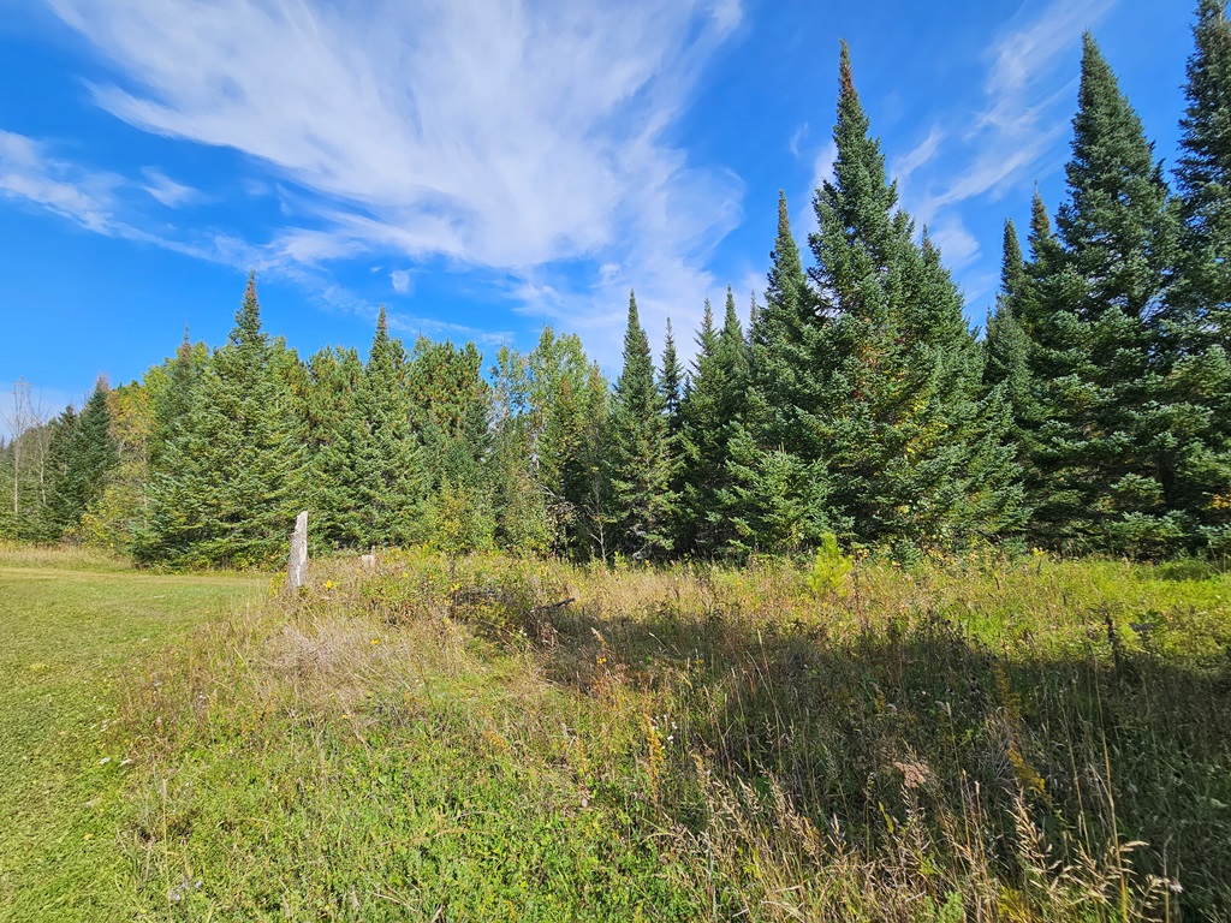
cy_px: 462
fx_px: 462
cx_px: 616
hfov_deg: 106.2
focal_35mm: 13
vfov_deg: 89.9
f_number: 2.2
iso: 50
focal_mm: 2.2
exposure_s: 1/1994
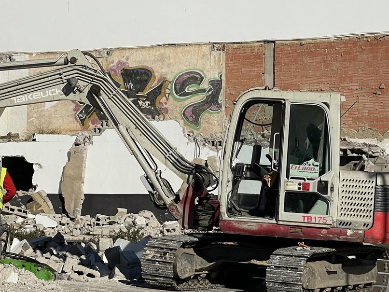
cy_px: 151
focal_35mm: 127
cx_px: 77
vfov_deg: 11.7
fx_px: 1428
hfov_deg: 15.4
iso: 20
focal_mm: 7.5
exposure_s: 1/3774
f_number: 2.2
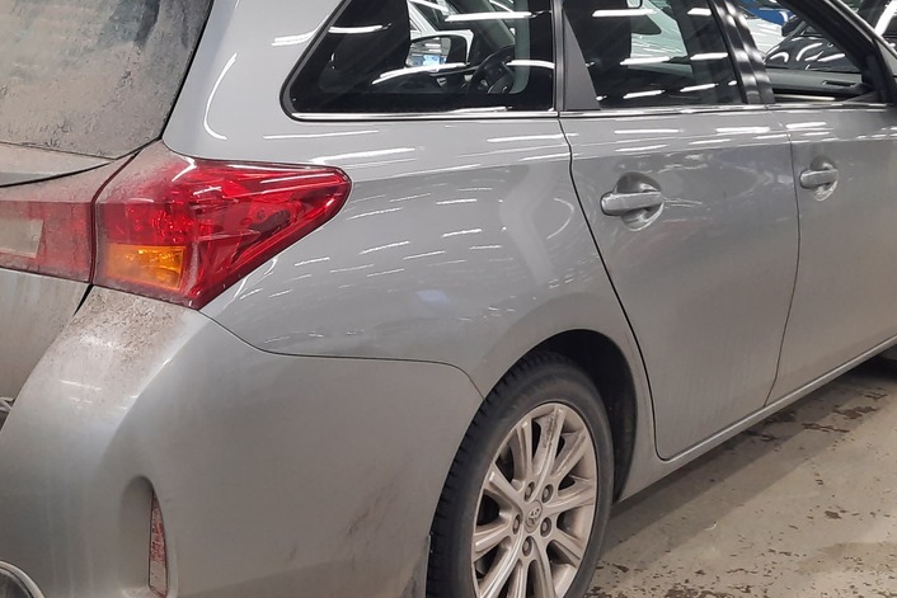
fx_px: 1321
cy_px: 310
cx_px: 356
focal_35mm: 53
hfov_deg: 37.4
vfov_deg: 25.5
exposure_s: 1/50
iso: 160
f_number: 2
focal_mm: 4.6
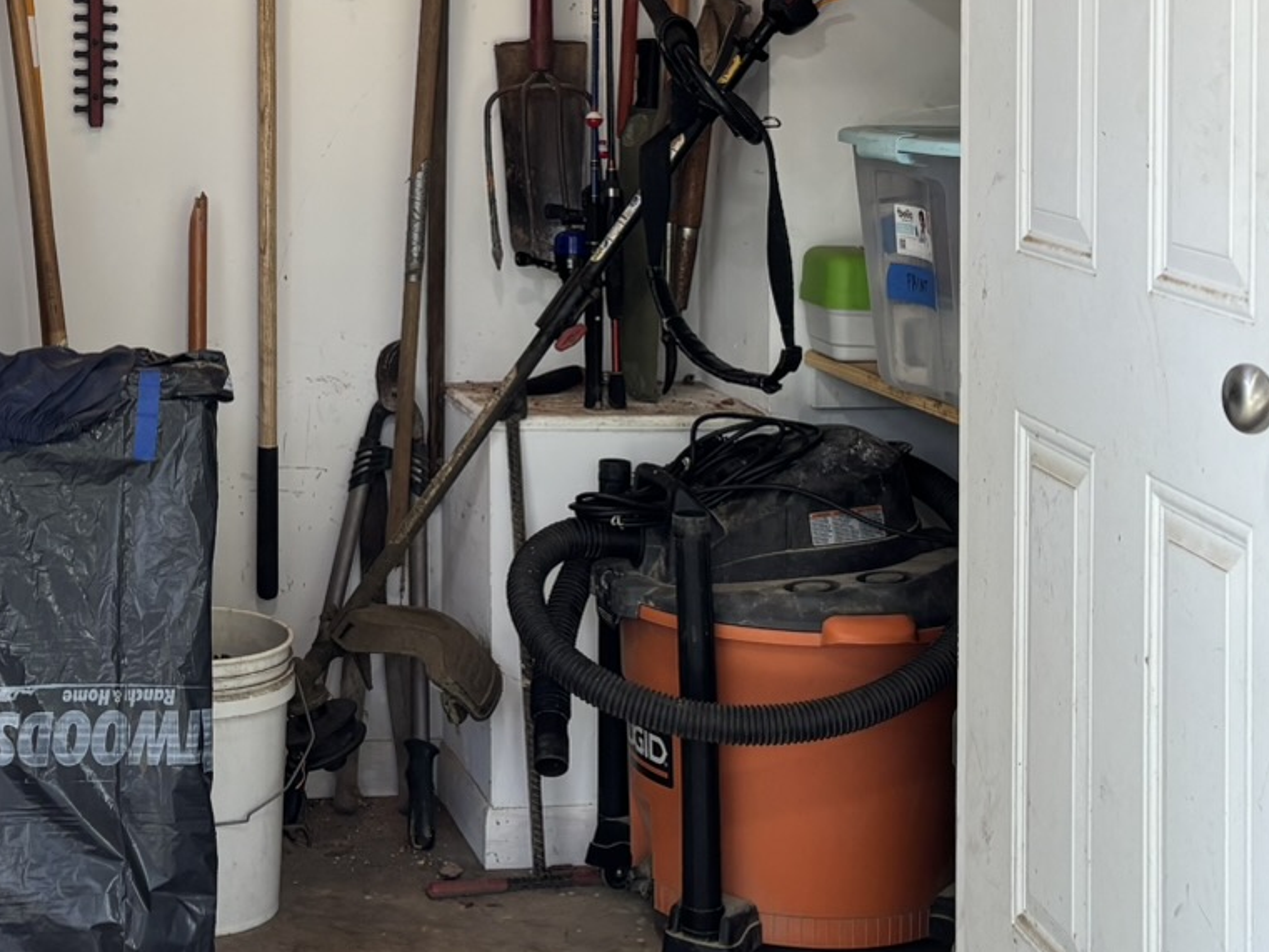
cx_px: 145
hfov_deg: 26.9
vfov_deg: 20.5
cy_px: 52
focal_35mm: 70
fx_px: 2567
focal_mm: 5.96
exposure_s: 1/120
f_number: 1.6
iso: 80
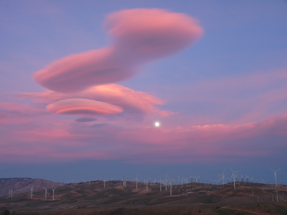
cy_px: 108
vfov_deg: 32.2
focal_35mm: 45
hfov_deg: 42.1
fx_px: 373
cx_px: 144
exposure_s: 1/25
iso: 100
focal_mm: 8
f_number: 3.2
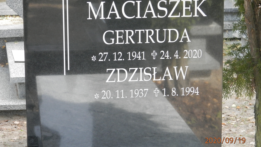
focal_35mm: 116
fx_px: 803
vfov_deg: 10.4
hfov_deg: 18.5
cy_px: 63
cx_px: 130
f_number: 4.5
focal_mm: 19
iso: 200
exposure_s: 1/60
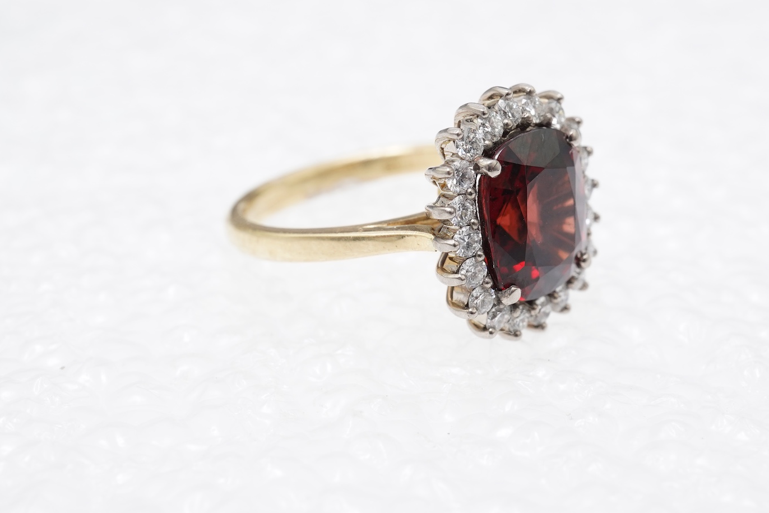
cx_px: 453
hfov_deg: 33.8
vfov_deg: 23.0
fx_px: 1260
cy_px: 228
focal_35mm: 59
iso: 500
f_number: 18
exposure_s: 1/125
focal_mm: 30
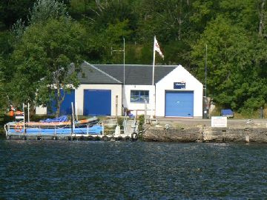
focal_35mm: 205
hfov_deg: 9.7
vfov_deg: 7.2
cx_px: 134
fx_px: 1581
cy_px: 100
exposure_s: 1/250
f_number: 5.6
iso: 80
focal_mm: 34.2
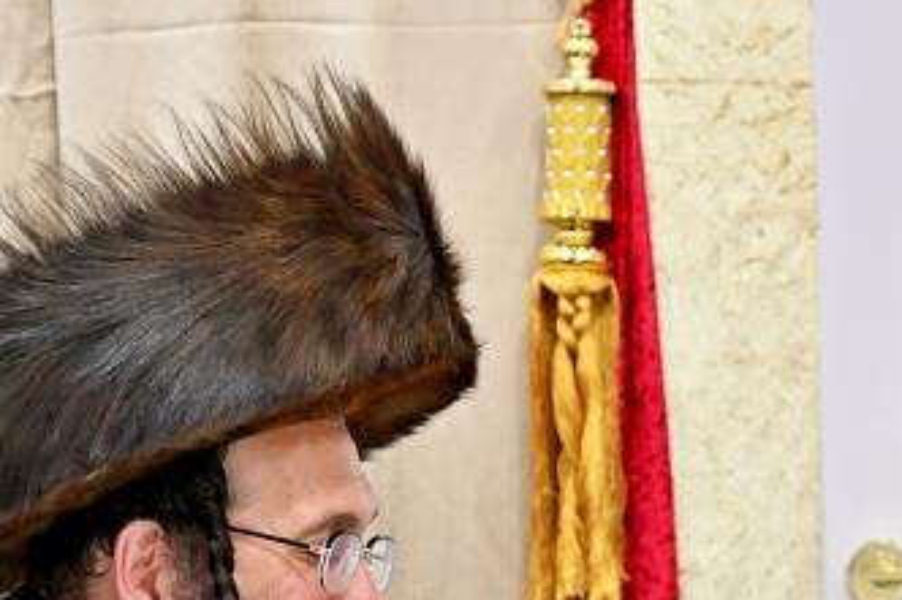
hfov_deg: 6.5
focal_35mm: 318
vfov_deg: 4.3
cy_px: 683
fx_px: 7963
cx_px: 739
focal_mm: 103
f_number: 4
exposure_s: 1/250
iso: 1000
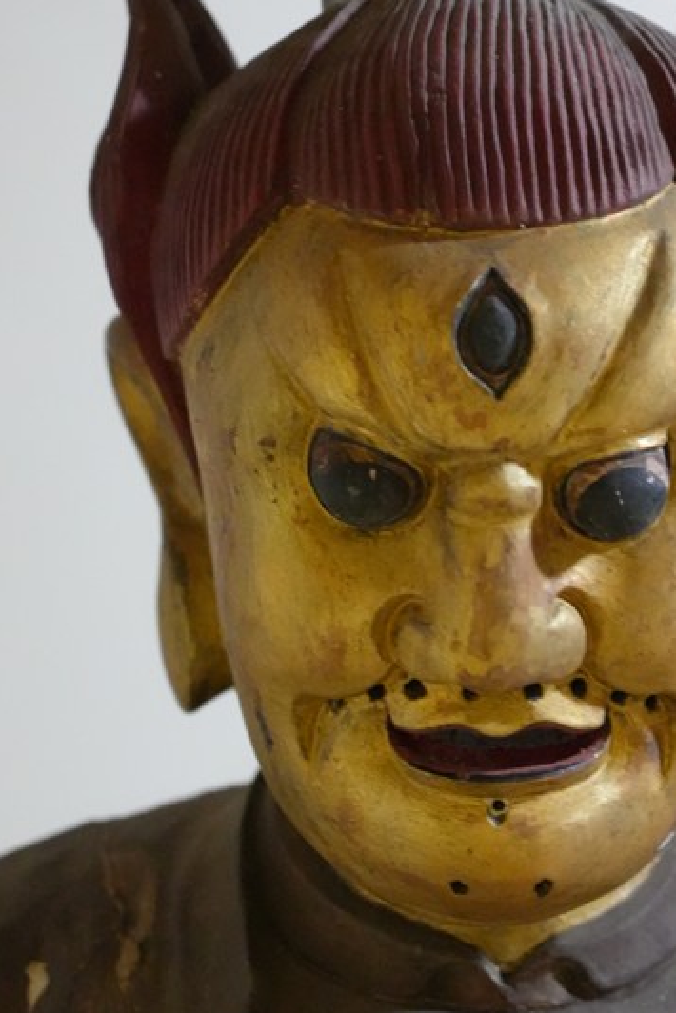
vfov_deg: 10.2
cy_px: 364
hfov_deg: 6.8
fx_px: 5686
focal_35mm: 202
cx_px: 495
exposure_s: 1/50
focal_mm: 105
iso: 12800
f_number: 4
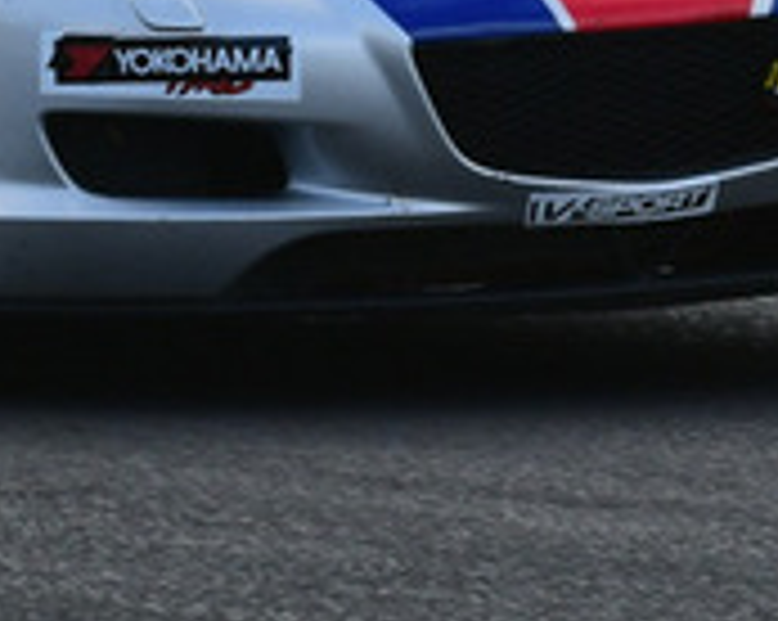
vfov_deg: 0.7
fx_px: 50945
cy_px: -576
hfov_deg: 0.9
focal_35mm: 2215
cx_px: 27
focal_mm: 340
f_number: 10
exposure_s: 1/640
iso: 800
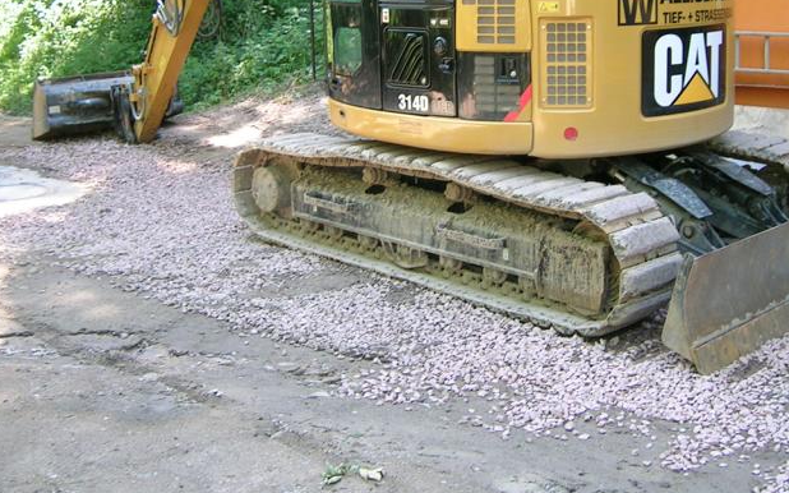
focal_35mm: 48
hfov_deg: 41.6
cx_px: 484
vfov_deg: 26.5
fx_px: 1032
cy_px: 120
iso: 50
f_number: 2.8
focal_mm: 5.4
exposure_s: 1/35.9
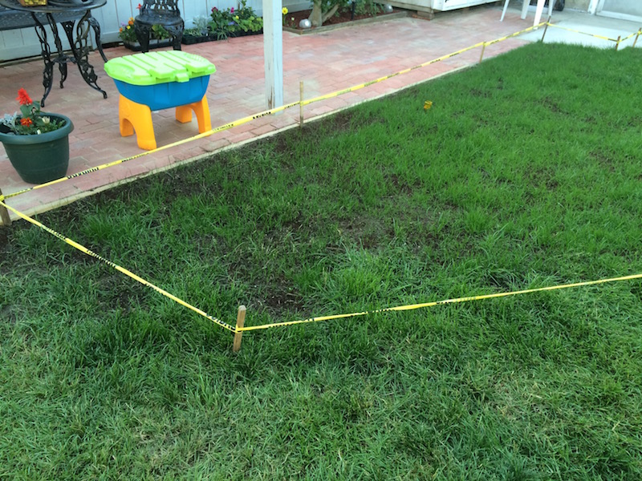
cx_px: 321
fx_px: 538
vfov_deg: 48.2
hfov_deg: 61.7
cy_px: 240
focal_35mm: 29
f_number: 2.2
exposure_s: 1/40
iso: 40
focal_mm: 4.15
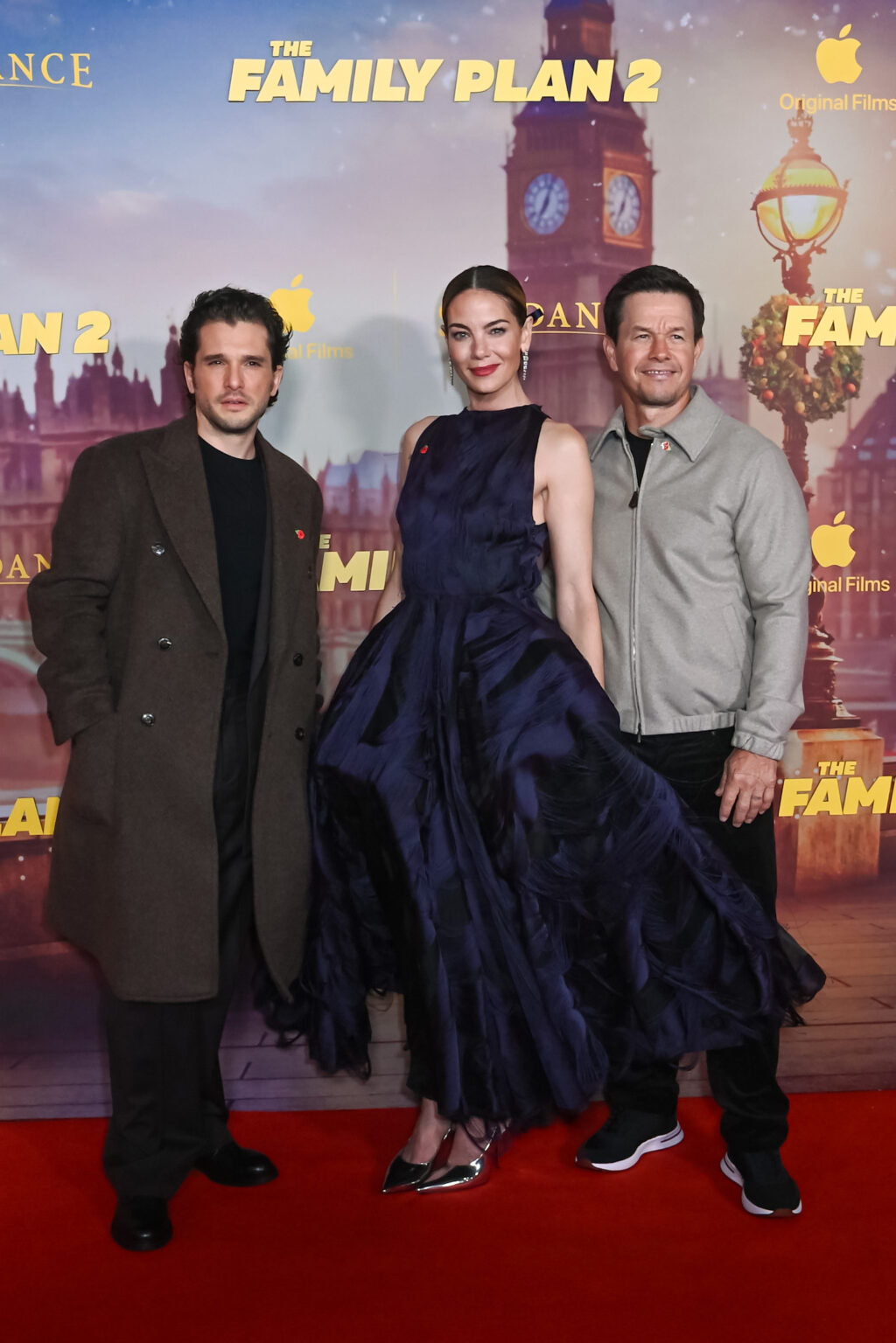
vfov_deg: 67.4
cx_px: 448
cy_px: 672
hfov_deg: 47.9
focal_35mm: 27
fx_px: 1008
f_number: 5.6
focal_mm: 27
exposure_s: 1/200
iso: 1600
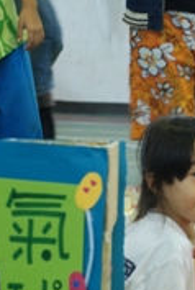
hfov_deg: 5.9
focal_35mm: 235
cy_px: 208
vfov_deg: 8.7
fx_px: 1898
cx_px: 226
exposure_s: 1/20
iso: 640
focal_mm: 62
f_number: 5.3
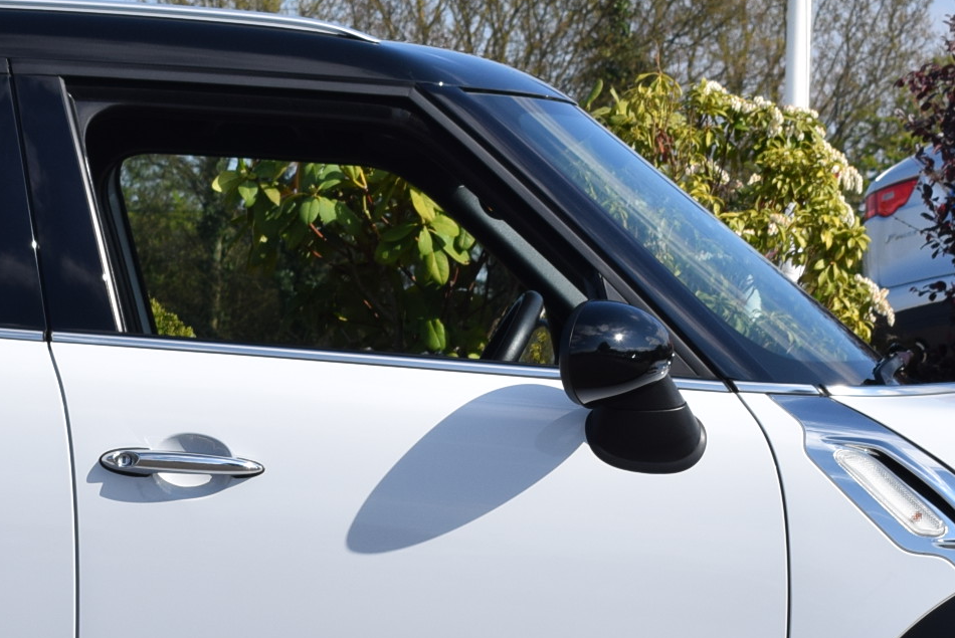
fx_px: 5017
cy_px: 596
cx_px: 223
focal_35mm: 189
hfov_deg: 10.8
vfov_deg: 7.3
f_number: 11
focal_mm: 40
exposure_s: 1/500
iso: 200
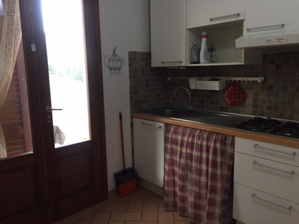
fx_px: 250
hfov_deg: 61.7
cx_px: 150
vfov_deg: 48.2
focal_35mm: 29
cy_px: 112
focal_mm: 4.15
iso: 125
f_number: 2.2
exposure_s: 1/33
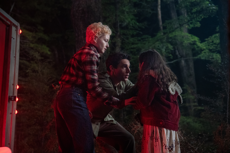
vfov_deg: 31.2
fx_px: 275
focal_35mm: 43
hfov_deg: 45.4
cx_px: 115
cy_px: 76
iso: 10000
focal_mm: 43
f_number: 2.8
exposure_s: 1/125
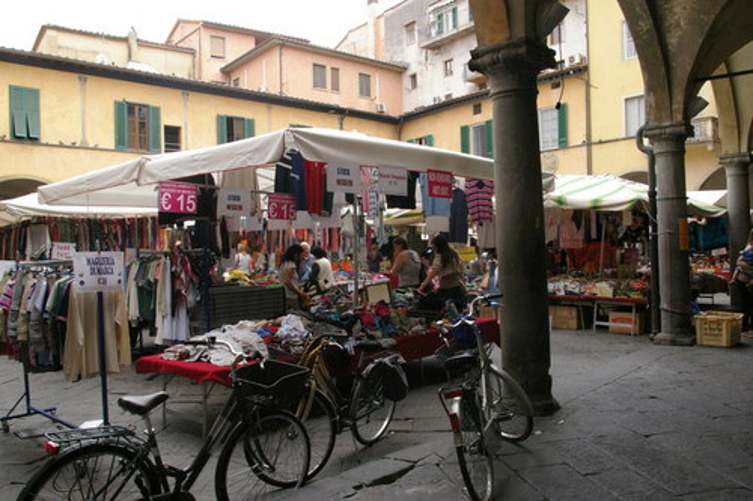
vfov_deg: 43.6
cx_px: 376
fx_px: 627
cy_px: 250
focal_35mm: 30
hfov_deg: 61.9
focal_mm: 20
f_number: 13
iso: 800
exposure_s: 1/45
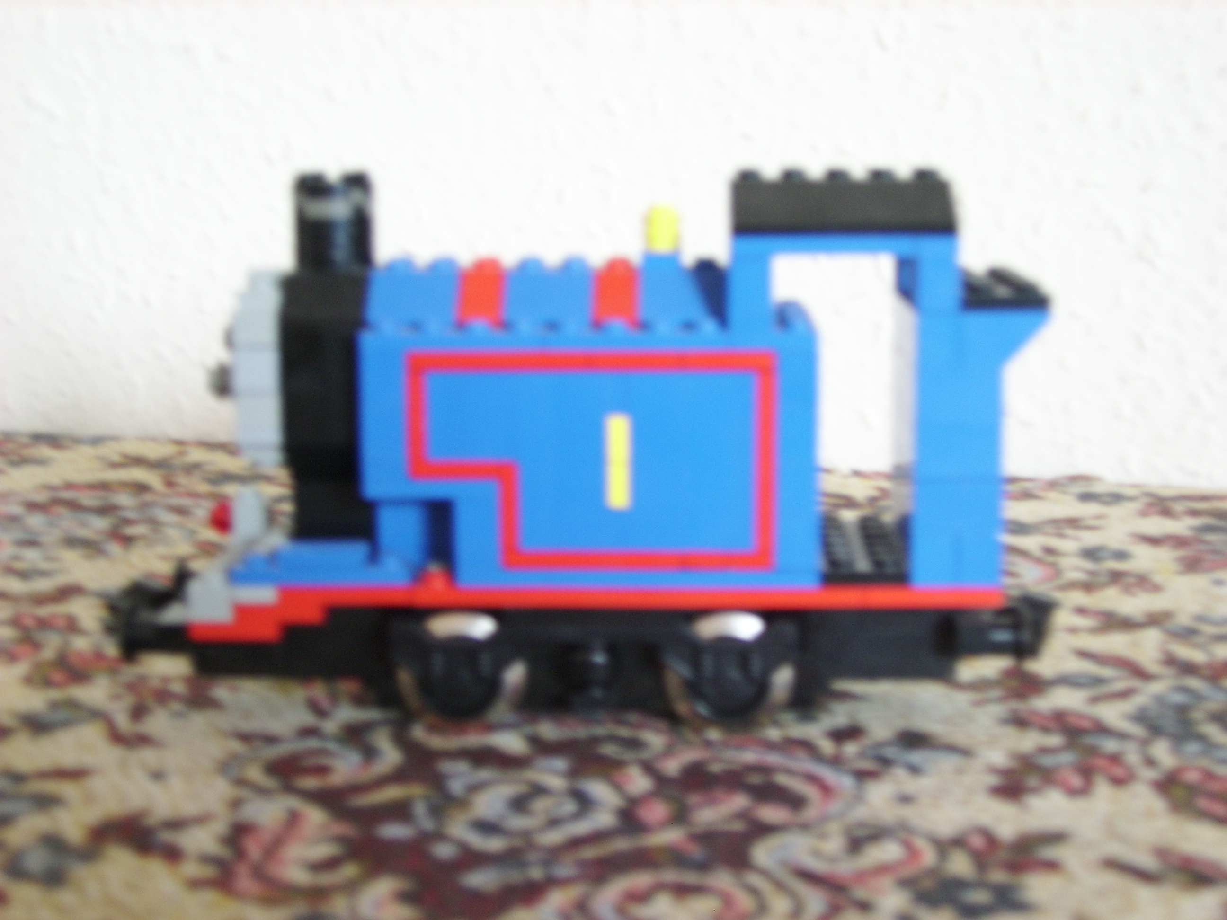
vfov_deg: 22.9
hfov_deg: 30.3
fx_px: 2269
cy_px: 460
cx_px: 614
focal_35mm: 64
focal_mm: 10.75
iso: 100
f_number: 3.7
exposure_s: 1/3
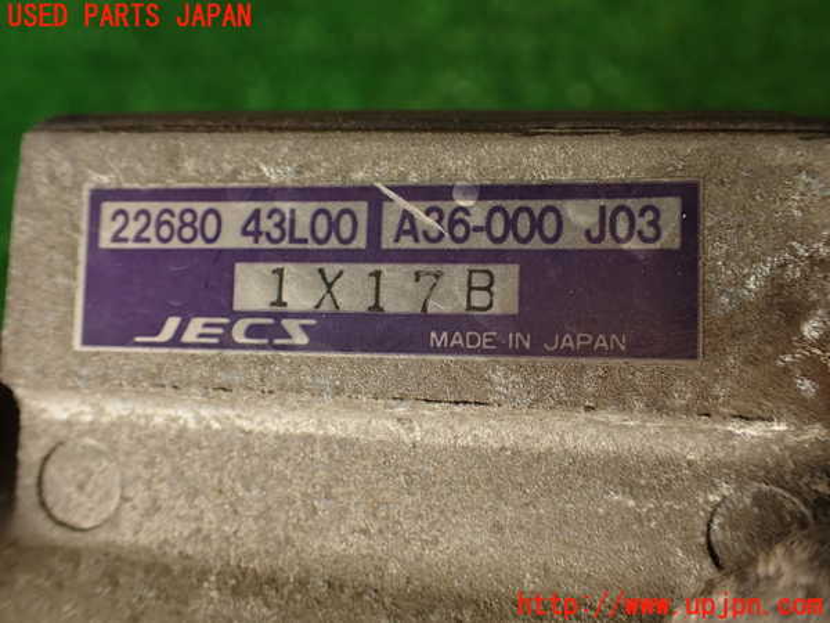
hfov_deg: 56.8
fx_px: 767
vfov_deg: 44.2
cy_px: 312
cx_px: 415
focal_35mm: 32
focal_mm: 5.79
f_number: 2.4
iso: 100
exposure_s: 1/80
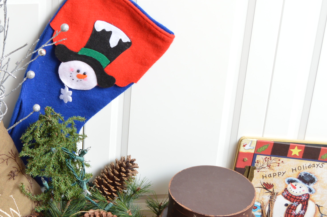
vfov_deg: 14.3
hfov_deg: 21.1
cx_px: 46
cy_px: 153
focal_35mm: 95
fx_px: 862
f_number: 4.2
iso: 200
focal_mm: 31
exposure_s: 1/160
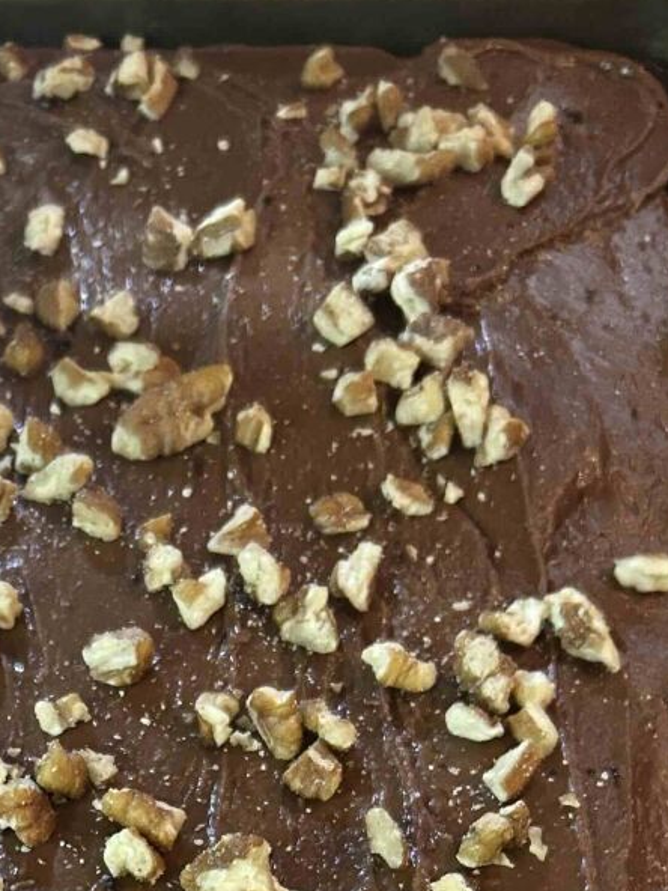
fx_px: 1878
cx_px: -61
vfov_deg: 23.7
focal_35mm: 73
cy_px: 1145
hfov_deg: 19.4
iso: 250
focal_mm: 5.7
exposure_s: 1/60
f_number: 1.5
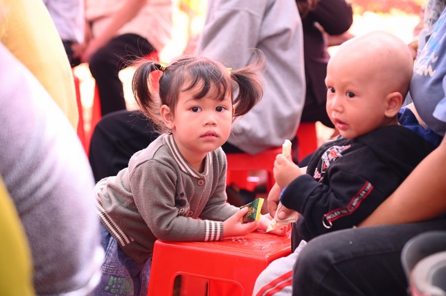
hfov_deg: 17.1
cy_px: 148
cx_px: 223
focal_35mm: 120
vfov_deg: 11.4
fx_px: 1485
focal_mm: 120
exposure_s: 1/160
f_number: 4.5
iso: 1600
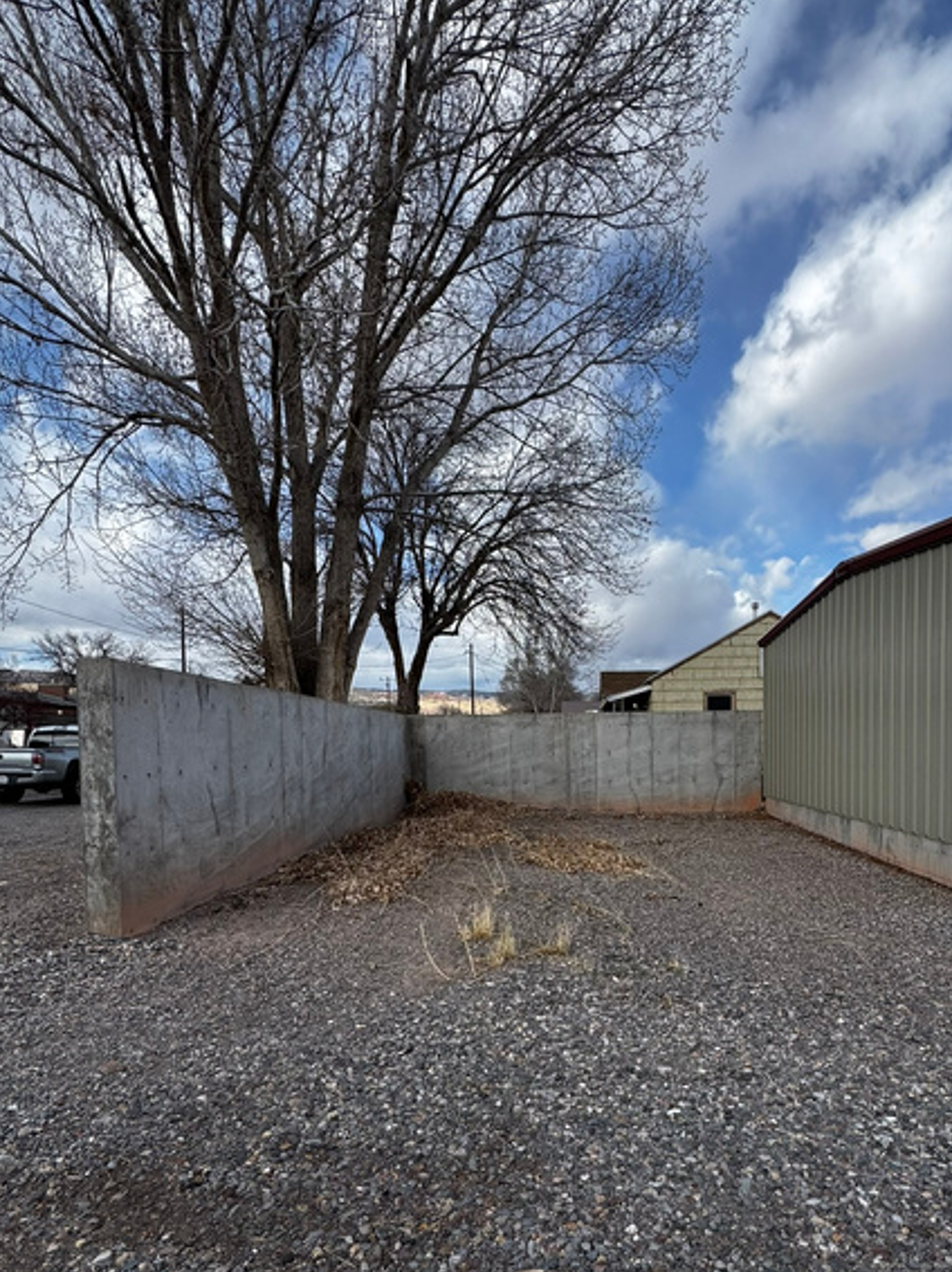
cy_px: 782
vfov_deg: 83.3
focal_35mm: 19
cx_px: 591
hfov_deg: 67.7
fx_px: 697
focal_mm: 2.22
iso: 50
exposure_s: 1/1006
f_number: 2.2
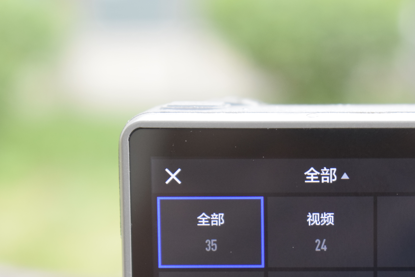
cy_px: 213
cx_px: 319
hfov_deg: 16.2
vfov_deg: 10.9
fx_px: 1452
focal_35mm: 126
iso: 1600
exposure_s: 1/125
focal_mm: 52
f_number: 5.6
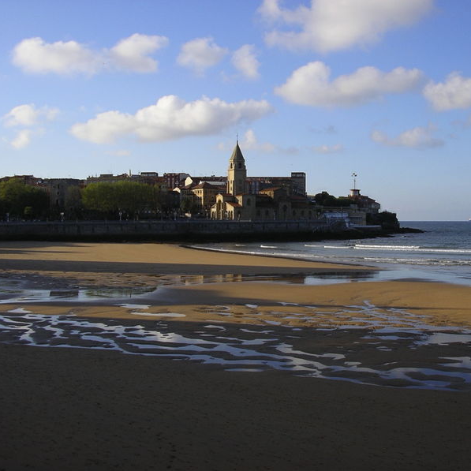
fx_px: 693
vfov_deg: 37.6
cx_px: 299
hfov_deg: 37.3
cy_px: 236
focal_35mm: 45
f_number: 4.1
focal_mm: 5.8
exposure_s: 1/640
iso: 50
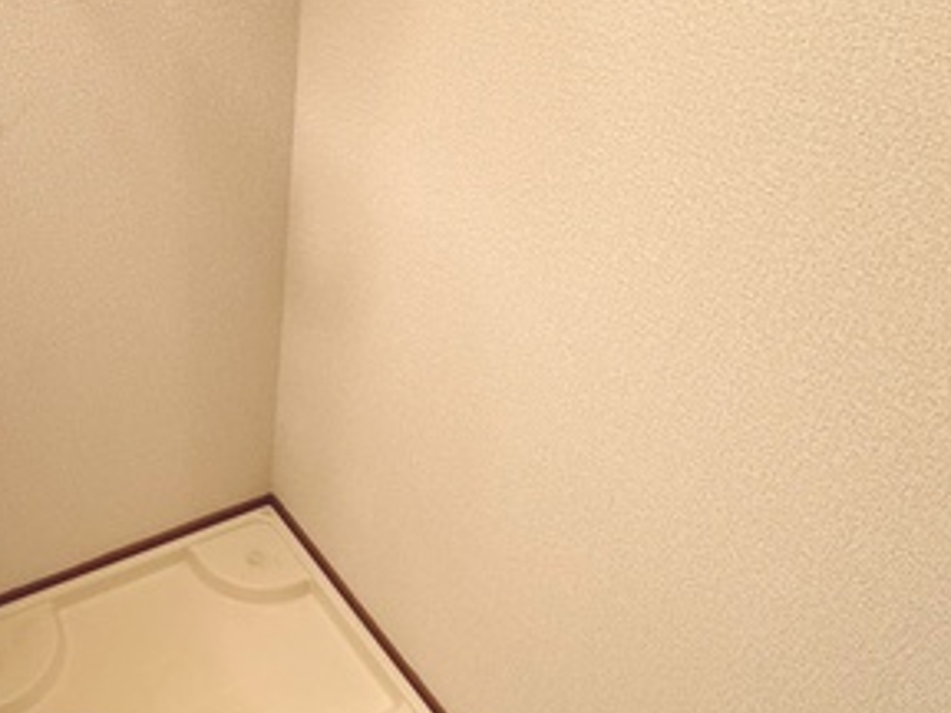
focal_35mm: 34
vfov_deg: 41.7
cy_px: 408
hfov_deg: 50.5
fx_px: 934
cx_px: 182
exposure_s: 1/100
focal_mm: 2.22
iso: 320
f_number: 2.2
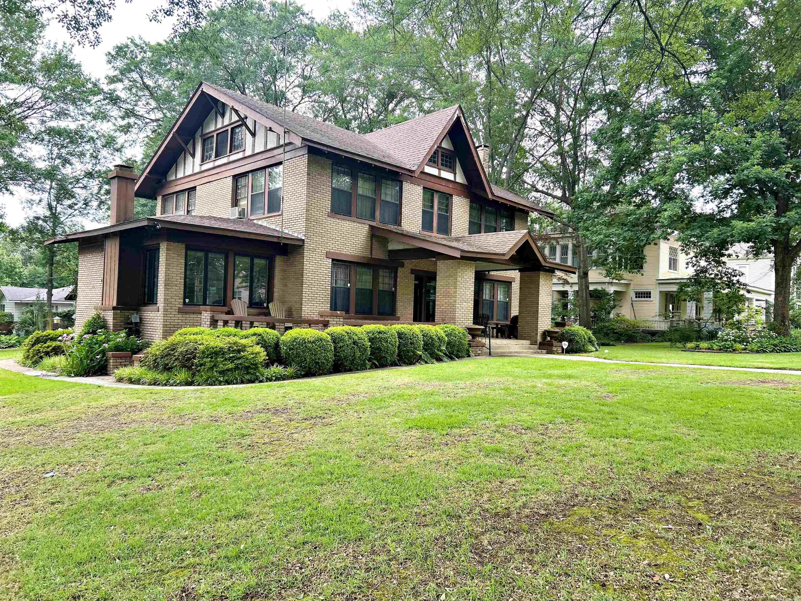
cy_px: 300
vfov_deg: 53.1
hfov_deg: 67.3
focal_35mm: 26
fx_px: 602
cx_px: 400
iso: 100
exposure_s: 1/121
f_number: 1.5
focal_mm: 5.7
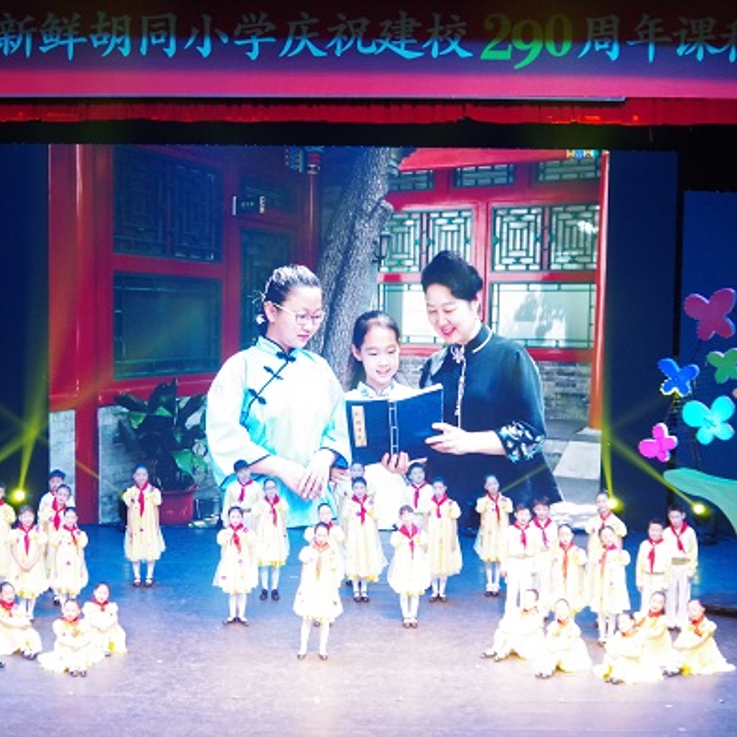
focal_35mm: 97
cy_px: 367
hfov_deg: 17.9
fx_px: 2337
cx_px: 290
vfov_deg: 17.9
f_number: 4
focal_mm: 50
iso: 1600
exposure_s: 1/100
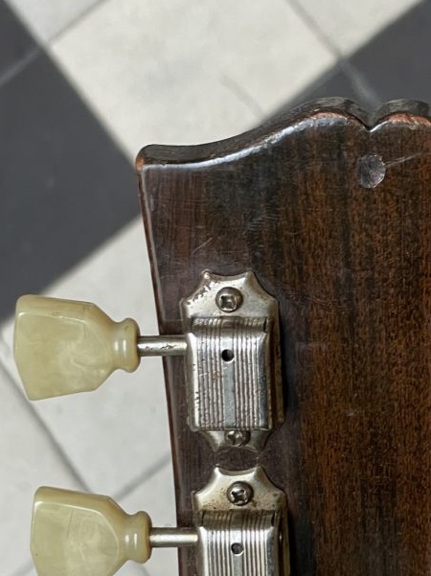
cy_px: 556
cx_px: 374
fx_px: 2210
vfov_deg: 14.6
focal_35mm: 133
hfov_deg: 11.1
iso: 100
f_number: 2
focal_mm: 6
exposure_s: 1/100
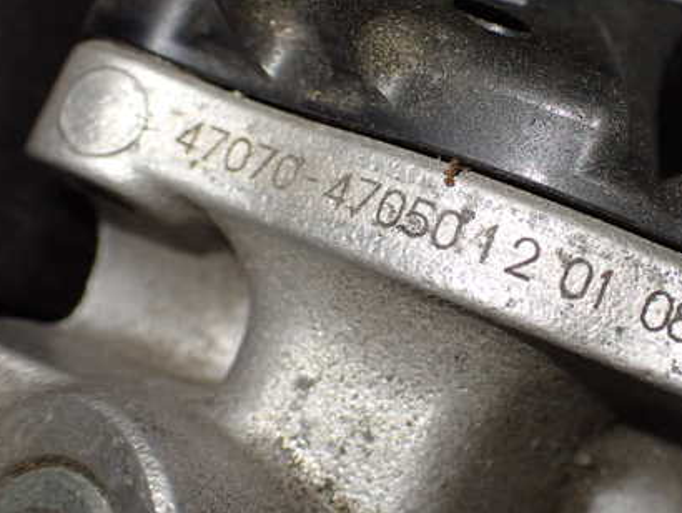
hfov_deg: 31.7
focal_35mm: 60
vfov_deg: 24.4
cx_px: 487
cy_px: 198
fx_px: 1183
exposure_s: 1/160
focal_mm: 7.31
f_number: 2.8
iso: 500
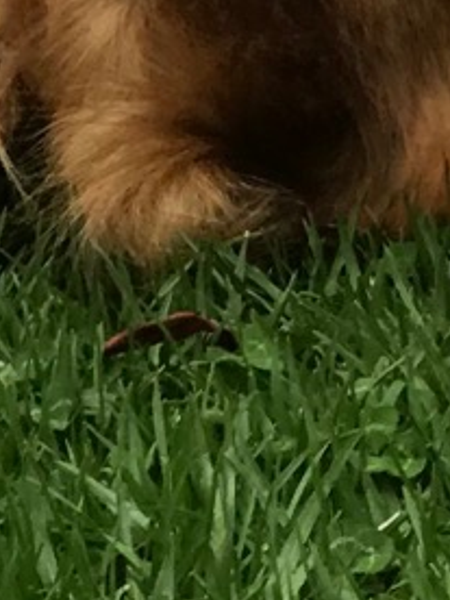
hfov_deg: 3.5
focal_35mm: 423
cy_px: -1570
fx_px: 7332
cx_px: 926
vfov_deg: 4.4
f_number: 2.8
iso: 20
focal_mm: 6.6
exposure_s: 1/394
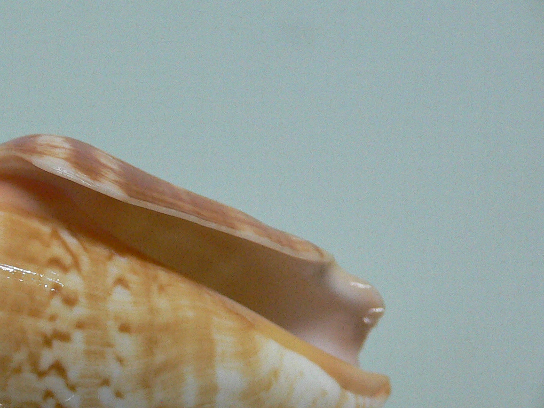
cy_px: 332
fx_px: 959
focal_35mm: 61
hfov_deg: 30.9
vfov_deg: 23.6
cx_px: 109
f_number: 2.8
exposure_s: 1/60
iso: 200
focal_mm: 4.6
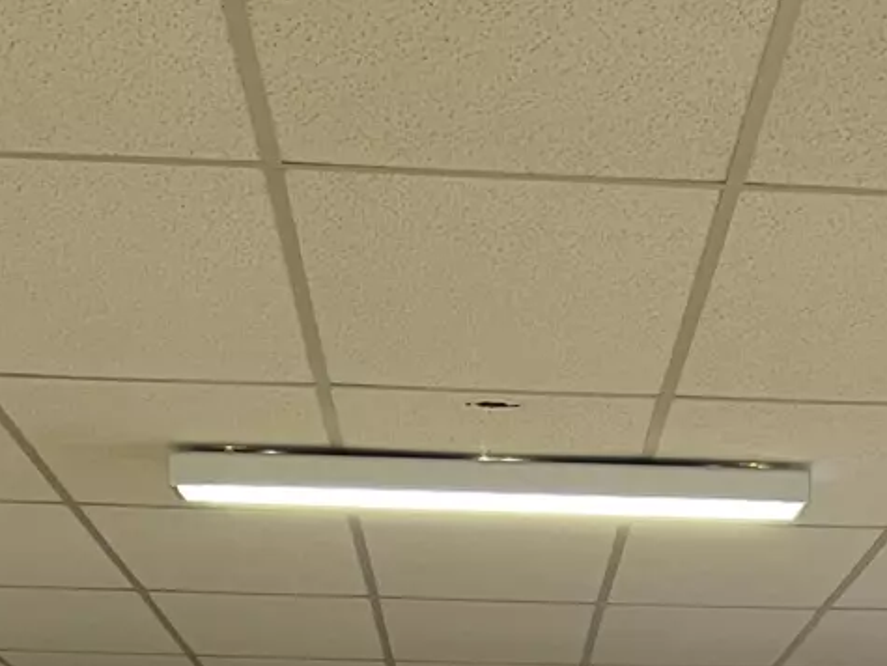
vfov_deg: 13.1
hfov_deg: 18.5
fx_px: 2693
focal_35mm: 105
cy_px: 1075
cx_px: 725
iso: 250
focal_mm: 5.7
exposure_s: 1/50
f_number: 1.5
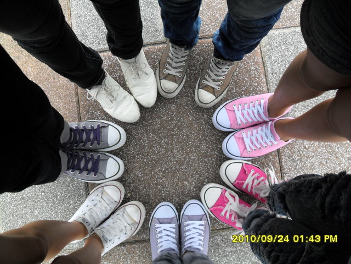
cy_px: 132
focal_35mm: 35
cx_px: 176
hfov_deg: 52.6
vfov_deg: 40.7
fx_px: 355
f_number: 2.8
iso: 100
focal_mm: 6.2
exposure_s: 1/125
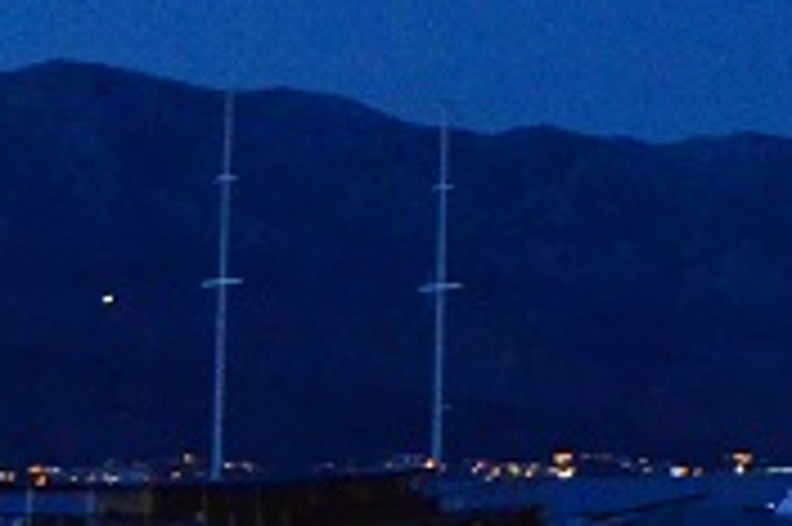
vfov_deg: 8.0
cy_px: 40
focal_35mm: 170
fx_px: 3736
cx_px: 2056
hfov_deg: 10.1
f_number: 5.6
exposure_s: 1/10
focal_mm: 20
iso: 6400
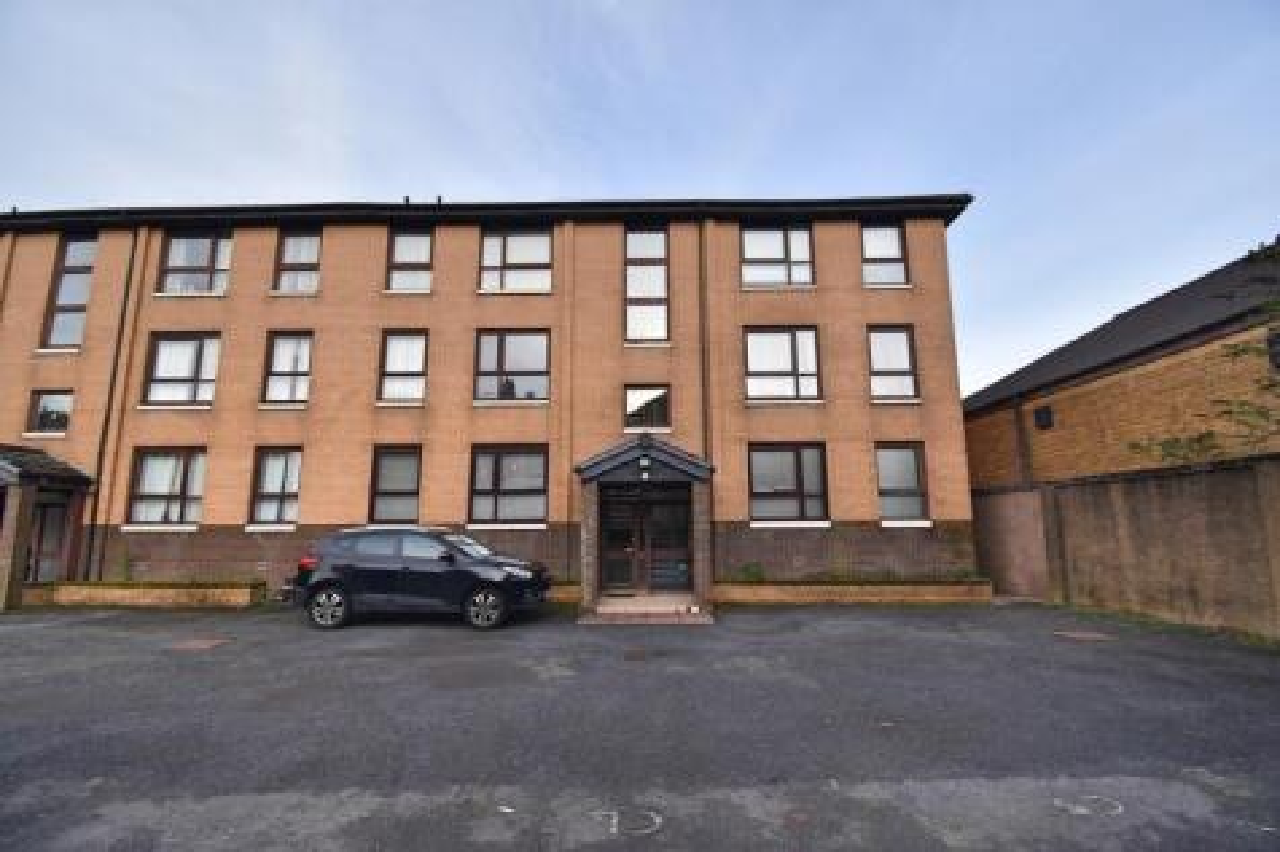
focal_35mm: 15
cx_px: 640
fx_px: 533
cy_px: 426
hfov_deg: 100.4
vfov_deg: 77.3
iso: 100
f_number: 5.6
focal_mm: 10
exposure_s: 1/125
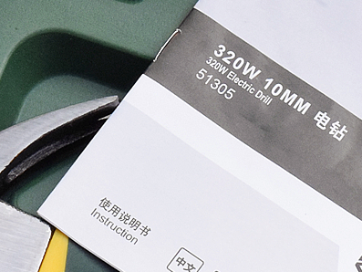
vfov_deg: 4.9
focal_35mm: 305
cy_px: -63
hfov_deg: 6.5
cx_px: 53
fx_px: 3191
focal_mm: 42
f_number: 14
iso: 3200
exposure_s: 1/800
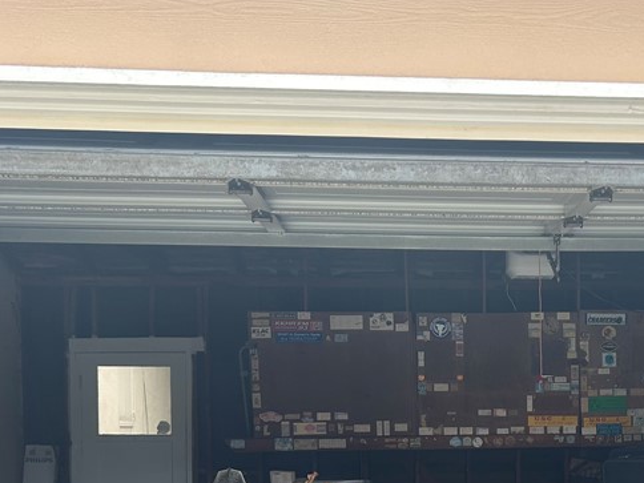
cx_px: 532
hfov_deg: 33.7
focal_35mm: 55
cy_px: 460
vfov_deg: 25.5
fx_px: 1023
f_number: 1.5
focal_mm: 5.7
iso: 50
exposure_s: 1/581
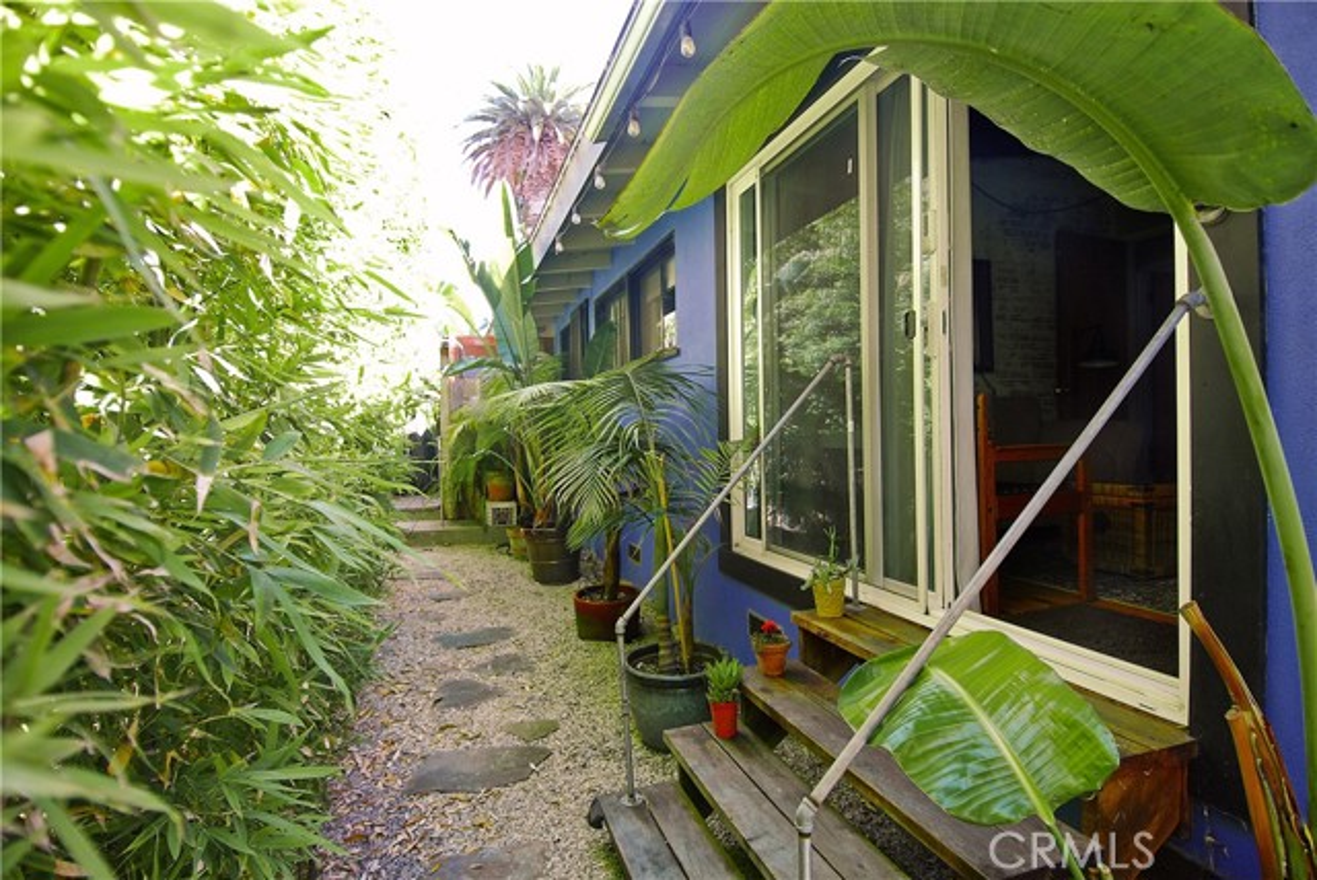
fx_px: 659
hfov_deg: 89.9
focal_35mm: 18
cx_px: 658
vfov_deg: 67.5
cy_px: 440
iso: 200
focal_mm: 12
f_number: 4.5
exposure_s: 1/80
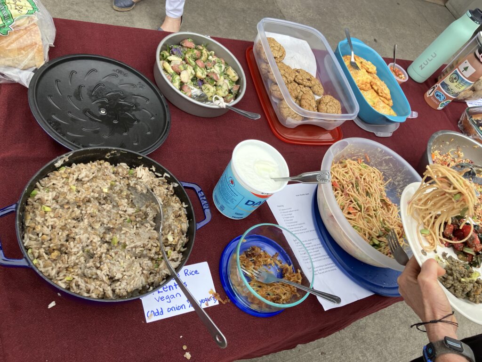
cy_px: 181
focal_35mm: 28
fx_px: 390
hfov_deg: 63.4
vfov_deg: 49.7
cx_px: 241
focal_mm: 3.99
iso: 40
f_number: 1.8
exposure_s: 1/121
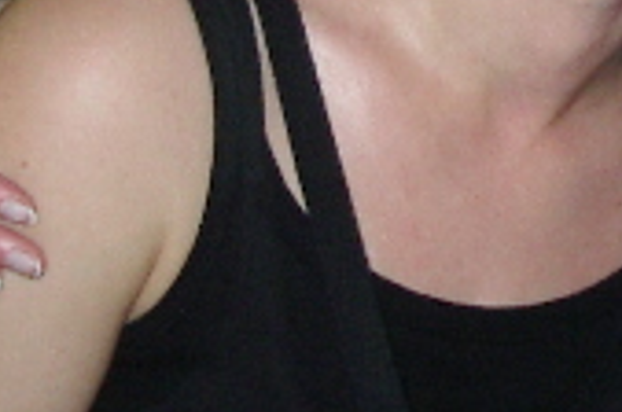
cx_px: 747
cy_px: -199
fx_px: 2587
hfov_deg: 13.3
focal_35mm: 150
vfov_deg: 8.9
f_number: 2.6
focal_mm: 5.8
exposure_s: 1/60
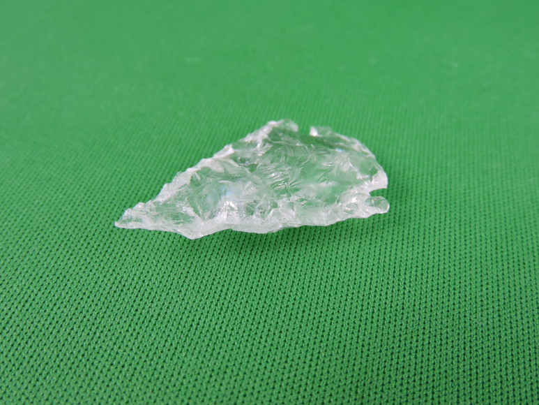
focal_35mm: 35
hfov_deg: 52.6
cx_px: 270
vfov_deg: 40.7
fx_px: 545
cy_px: 202
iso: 640
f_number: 3.8
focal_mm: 6.3
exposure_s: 1/125
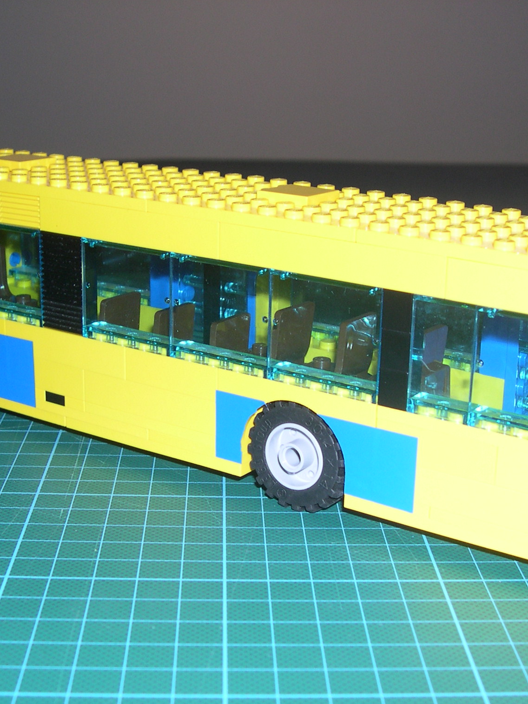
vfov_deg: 33.7
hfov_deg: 25.7
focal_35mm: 57
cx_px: 267
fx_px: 1159
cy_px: 393
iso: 100
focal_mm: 8
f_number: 2.8
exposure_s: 1/60
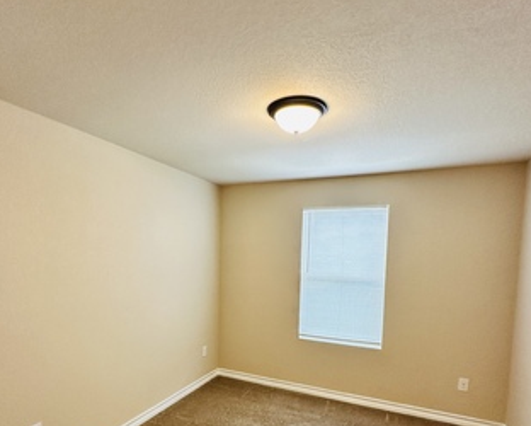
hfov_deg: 77.4
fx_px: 330
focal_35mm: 21
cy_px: 281
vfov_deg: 64.0
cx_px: 242
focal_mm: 2.22
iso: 200
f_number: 2.2
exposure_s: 1/120
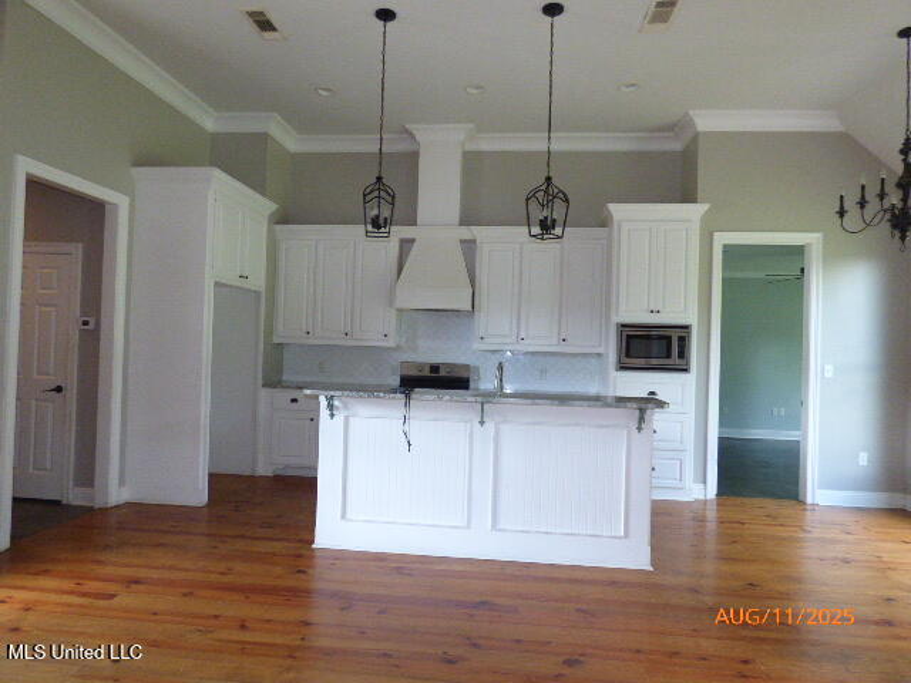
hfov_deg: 81.7
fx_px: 526
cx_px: 456
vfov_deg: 66.0
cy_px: 342
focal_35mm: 20
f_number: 2.8
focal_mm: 3.58
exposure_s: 1/60
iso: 400
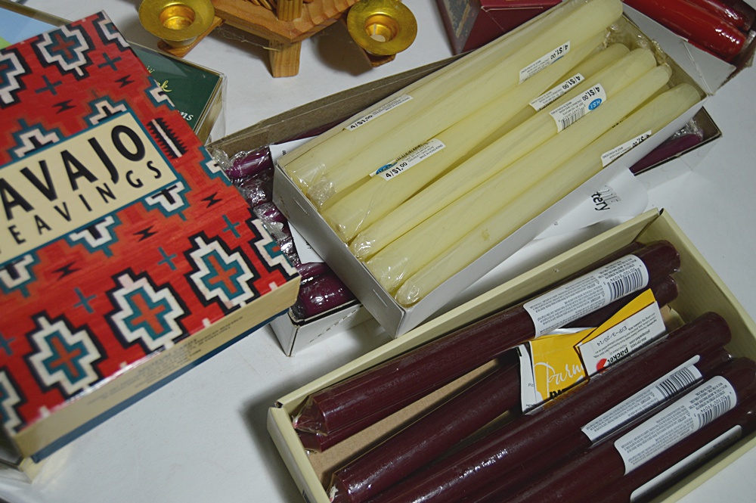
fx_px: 818
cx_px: 378
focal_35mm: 39
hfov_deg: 49.6
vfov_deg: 34.2
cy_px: 252
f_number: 4
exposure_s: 1/60
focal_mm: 26
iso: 450
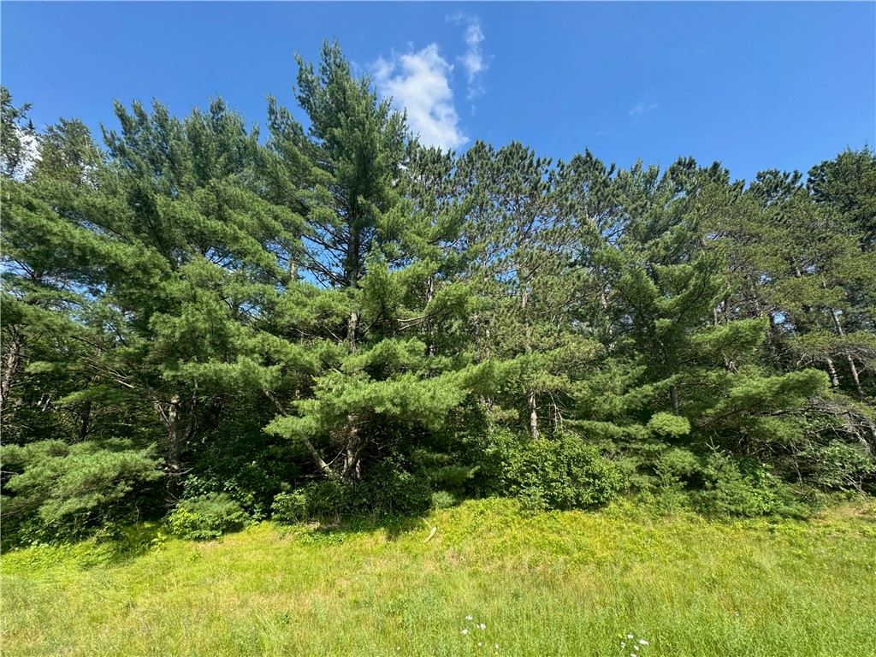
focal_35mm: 14
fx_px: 354
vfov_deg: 85.7
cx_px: 438
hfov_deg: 102.1
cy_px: 328
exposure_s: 1/505
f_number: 2.2
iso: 40
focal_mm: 2.22
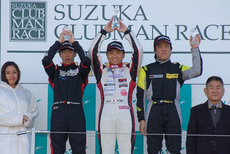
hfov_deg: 8.1
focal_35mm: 255
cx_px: 115
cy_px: 77
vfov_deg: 5.4
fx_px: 1629
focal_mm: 170
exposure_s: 1/180
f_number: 6.7
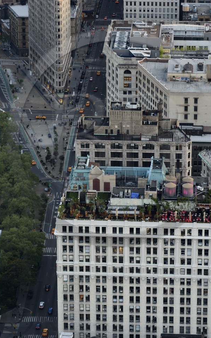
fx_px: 1554
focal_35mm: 169
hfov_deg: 7.8
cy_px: 138
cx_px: 115
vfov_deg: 12.4
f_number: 4
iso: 800
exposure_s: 1/160
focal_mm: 100
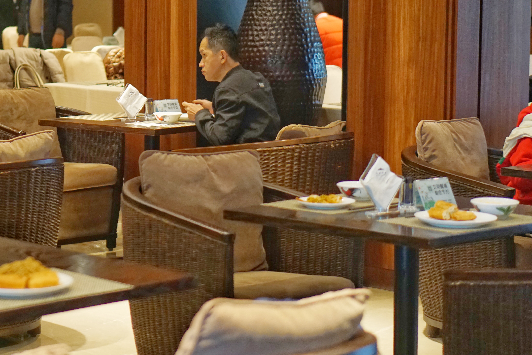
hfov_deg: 18.7
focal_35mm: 109
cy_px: 124
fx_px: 1611
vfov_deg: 12.6
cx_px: 168
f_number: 1.8
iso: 1250
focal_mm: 50
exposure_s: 1/160
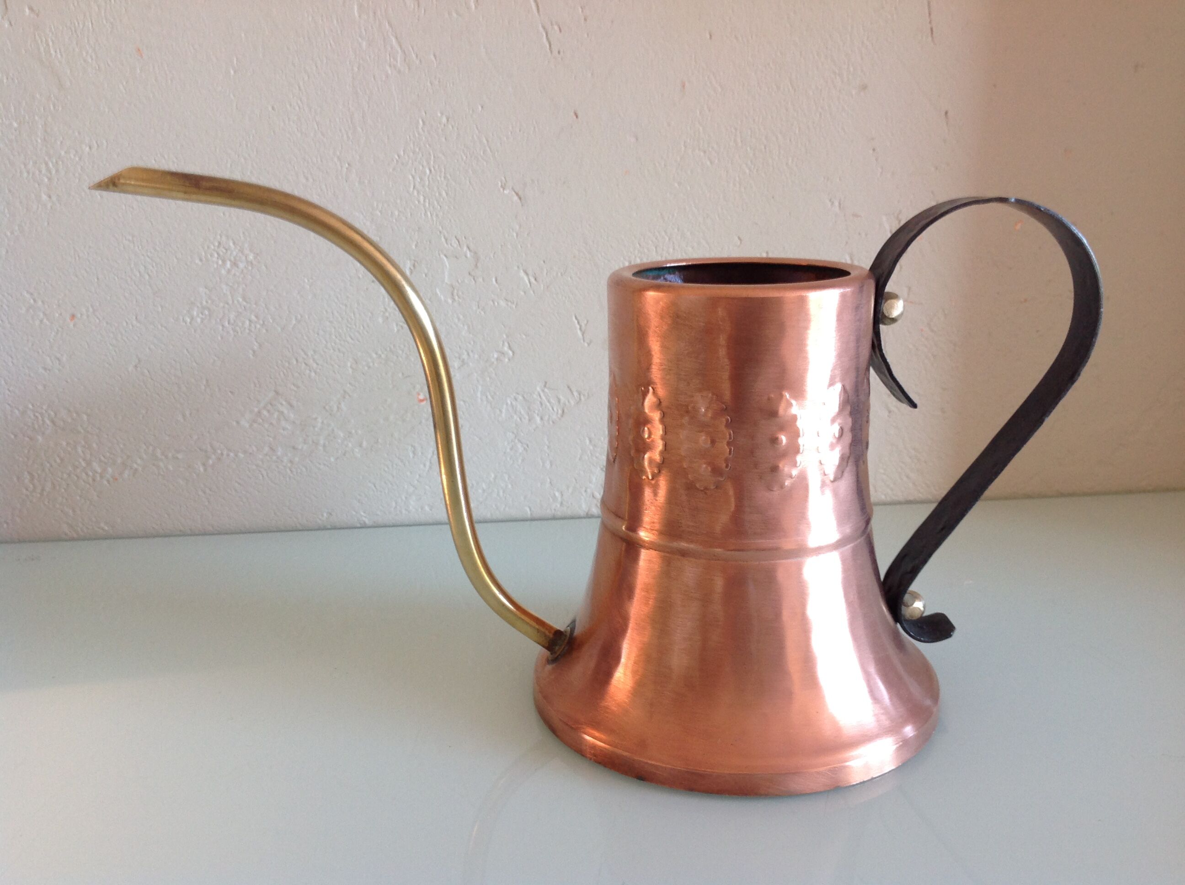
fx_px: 1196
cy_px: 442
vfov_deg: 40.6
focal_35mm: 35
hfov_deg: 52.7
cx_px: 592
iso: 64
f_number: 2.4
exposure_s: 1/15
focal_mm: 4.28
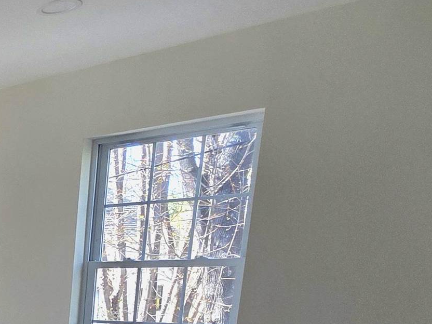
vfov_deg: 26.4
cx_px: -239
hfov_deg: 26.5
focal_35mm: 48
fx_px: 599
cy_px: 404
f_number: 1.9
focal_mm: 2.2
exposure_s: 1/120
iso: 80
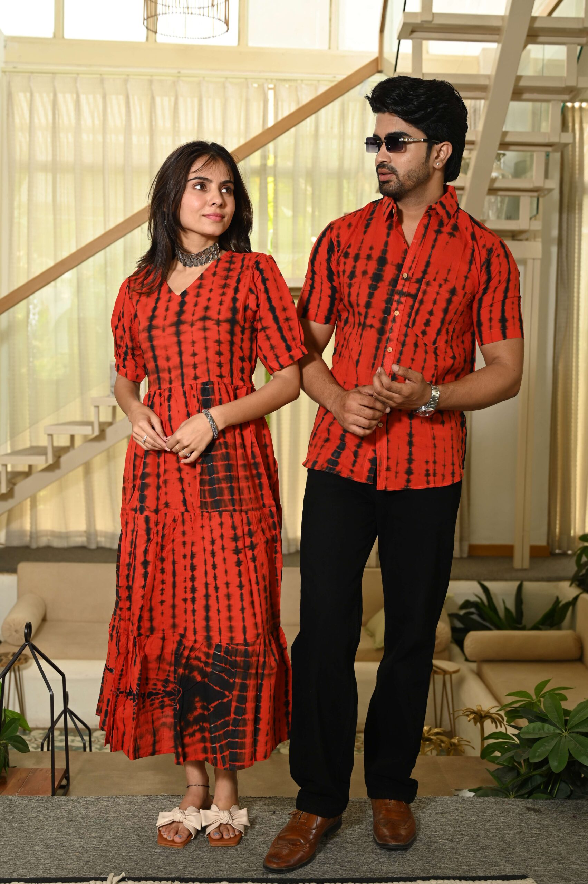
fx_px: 1006
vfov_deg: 47.4
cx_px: 294
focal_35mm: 41
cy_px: 442
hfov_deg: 32.6
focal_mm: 41
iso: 250
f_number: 4
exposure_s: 1/160
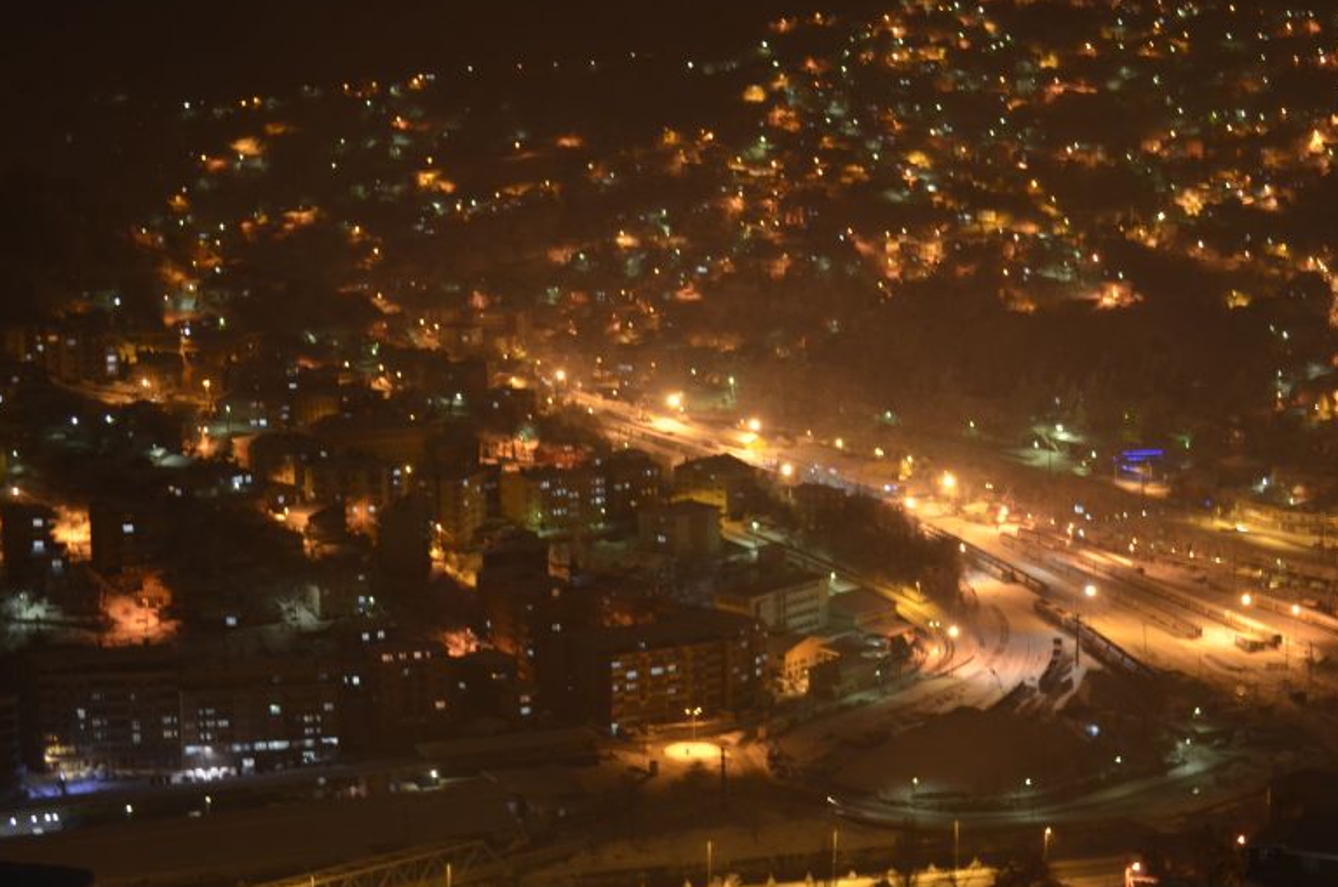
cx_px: 847
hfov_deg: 29.6
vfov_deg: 19.9
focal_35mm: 68
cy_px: 462
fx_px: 2523
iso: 800
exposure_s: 1/1.6
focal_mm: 34
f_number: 5
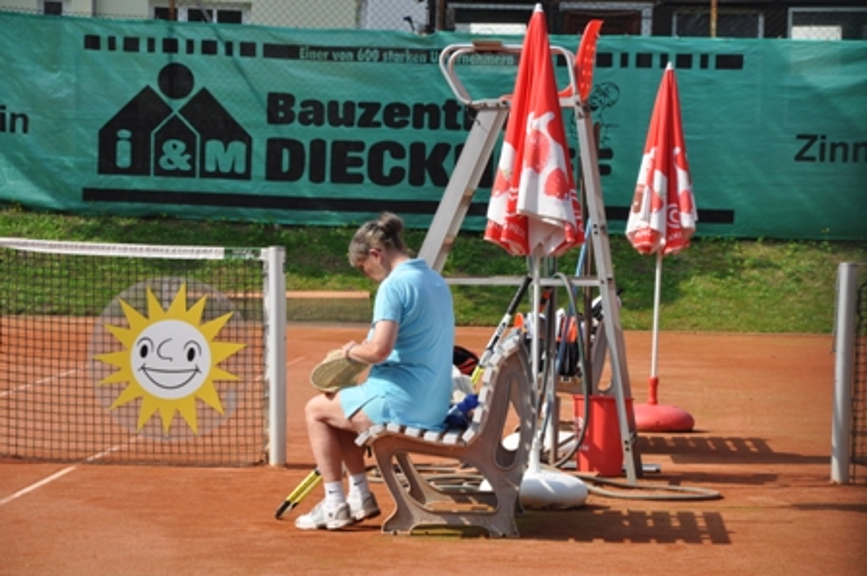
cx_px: 434
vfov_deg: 8.7
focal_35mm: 158
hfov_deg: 13.0
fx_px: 3790
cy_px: 288
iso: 200
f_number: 9
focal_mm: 105
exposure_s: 1/320
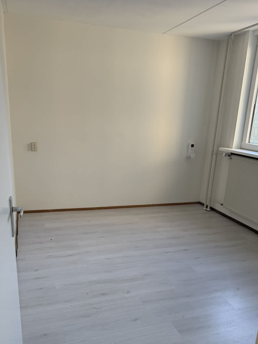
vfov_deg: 61.2
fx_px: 288
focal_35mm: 29
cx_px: 124
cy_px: 204
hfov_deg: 48.2
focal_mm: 6.8
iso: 100
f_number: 1.8
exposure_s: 1/253
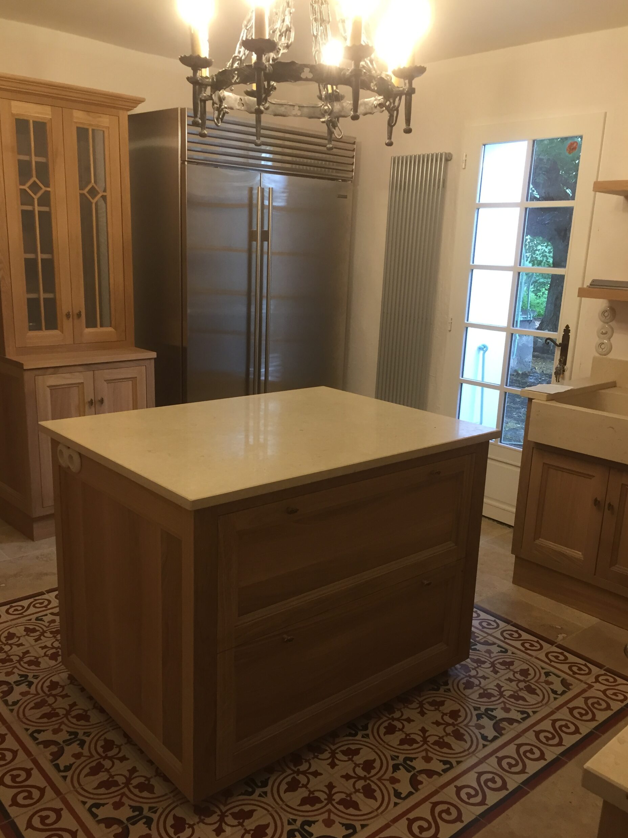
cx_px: 309
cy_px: 433
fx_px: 726
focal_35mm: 30
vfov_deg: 60.0
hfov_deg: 46.8
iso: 125
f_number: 2.2
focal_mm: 4.15
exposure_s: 1/33
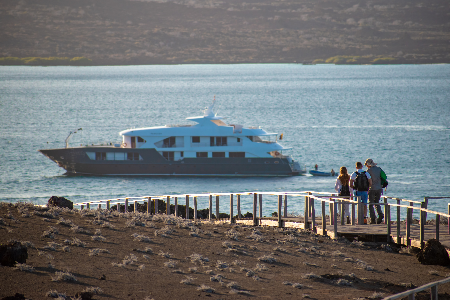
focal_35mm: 292
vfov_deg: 4.7
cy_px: 150
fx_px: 3656
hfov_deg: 7.0
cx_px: 225
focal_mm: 195
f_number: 5.3
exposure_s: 1/1600
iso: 400
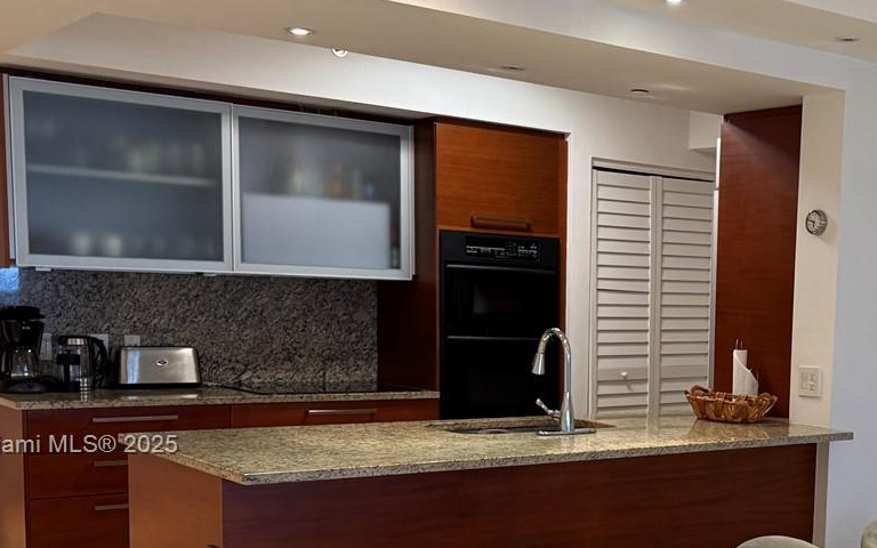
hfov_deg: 36.6
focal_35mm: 53
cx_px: 726
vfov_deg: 24.0
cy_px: 446
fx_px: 1267
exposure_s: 1/60
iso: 320
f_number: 1.78
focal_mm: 6.76
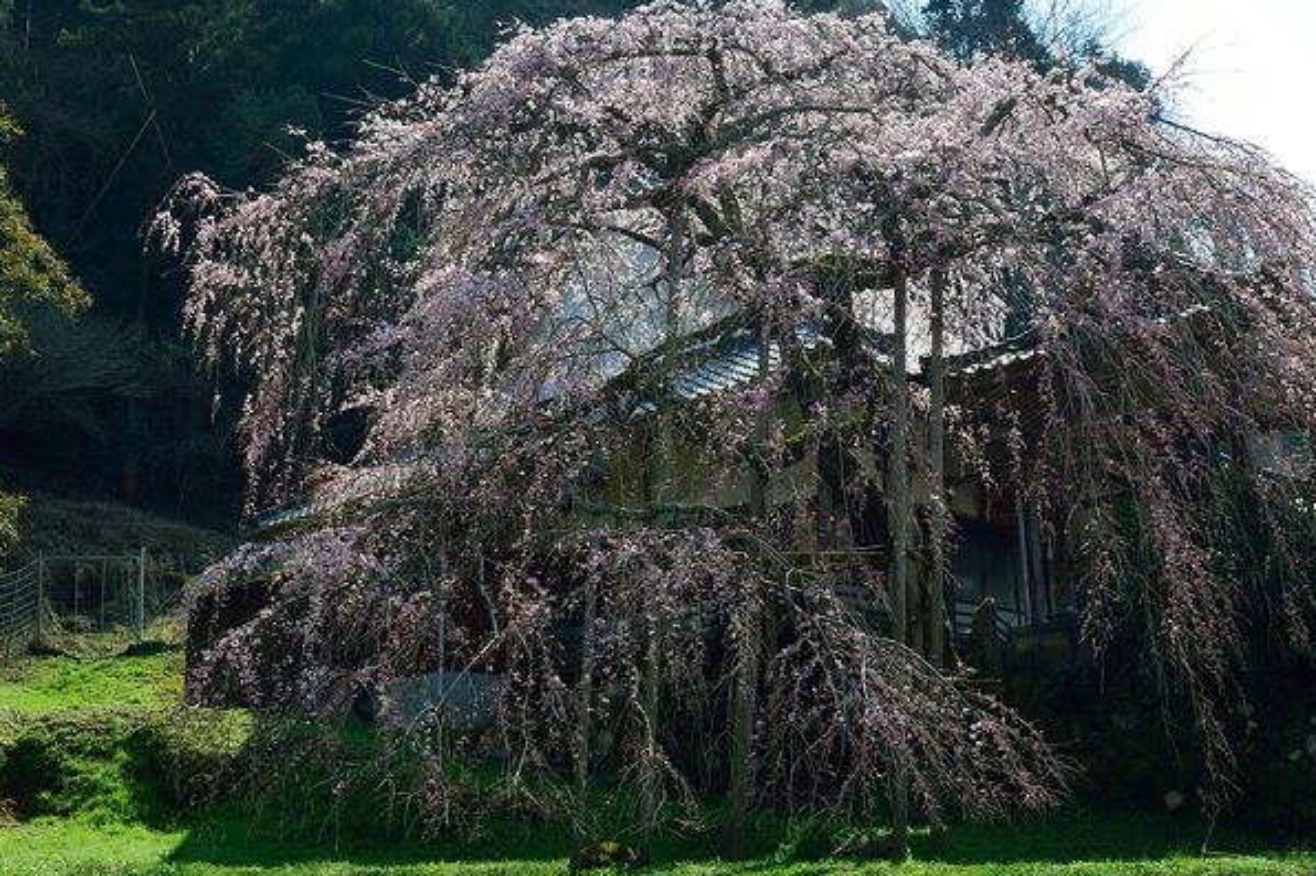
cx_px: 698
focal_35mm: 48
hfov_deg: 41.1
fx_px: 1754
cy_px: 418
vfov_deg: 28.1
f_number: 6.3
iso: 100
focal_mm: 44
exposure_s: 1/160
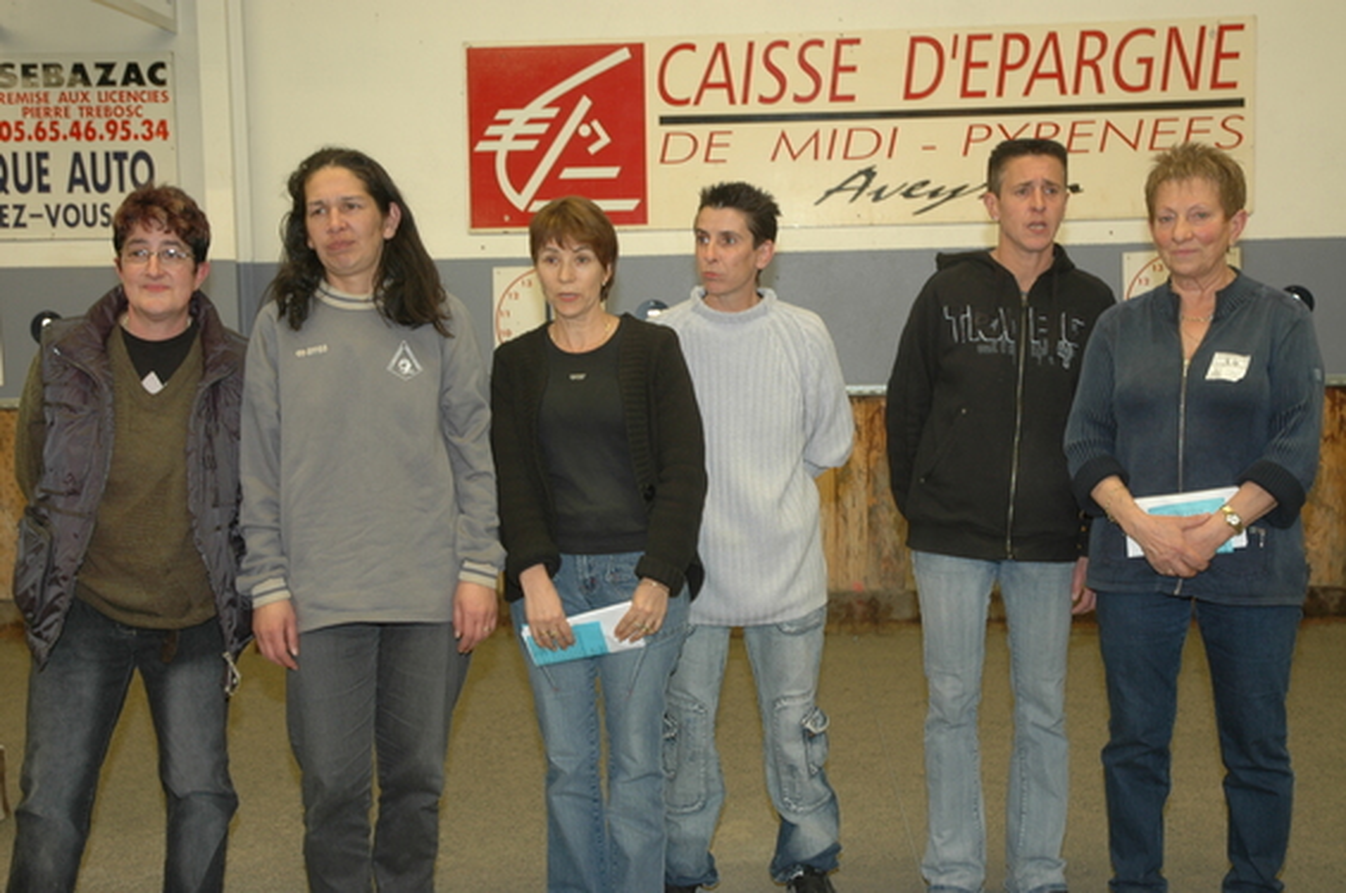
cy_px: 446
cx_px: 673
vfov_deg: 26.4
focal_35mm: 51
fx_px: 1904
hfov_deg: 38.9
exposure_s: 1/13
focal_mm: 34
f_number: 4.2
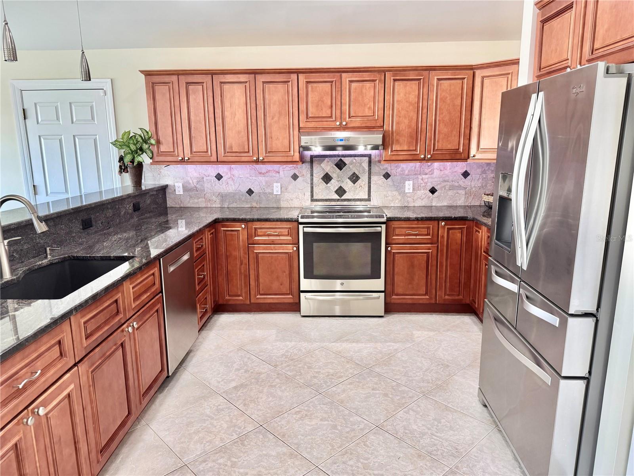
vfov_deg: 56.8
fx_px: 440
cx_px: 317
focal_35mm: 24
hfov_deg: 71.6
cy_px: 238
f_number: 1.78
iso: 125
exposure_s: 1/60
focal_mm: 6.76
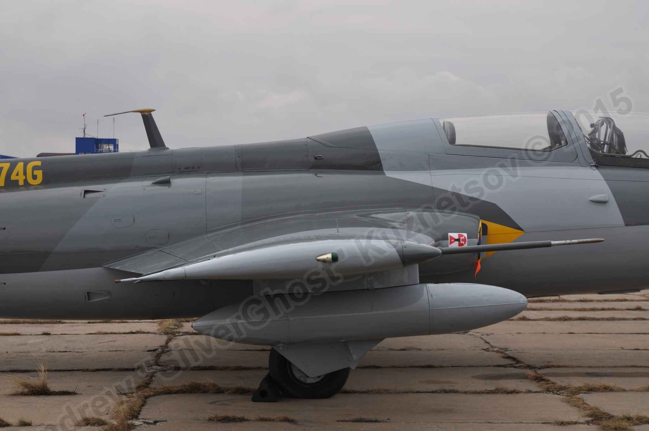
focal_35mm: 75
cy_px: 216
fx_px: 1350
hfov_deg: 27.0
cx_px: 324
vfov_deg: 18.1
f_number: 7.1
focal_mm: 50
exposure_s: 1/100
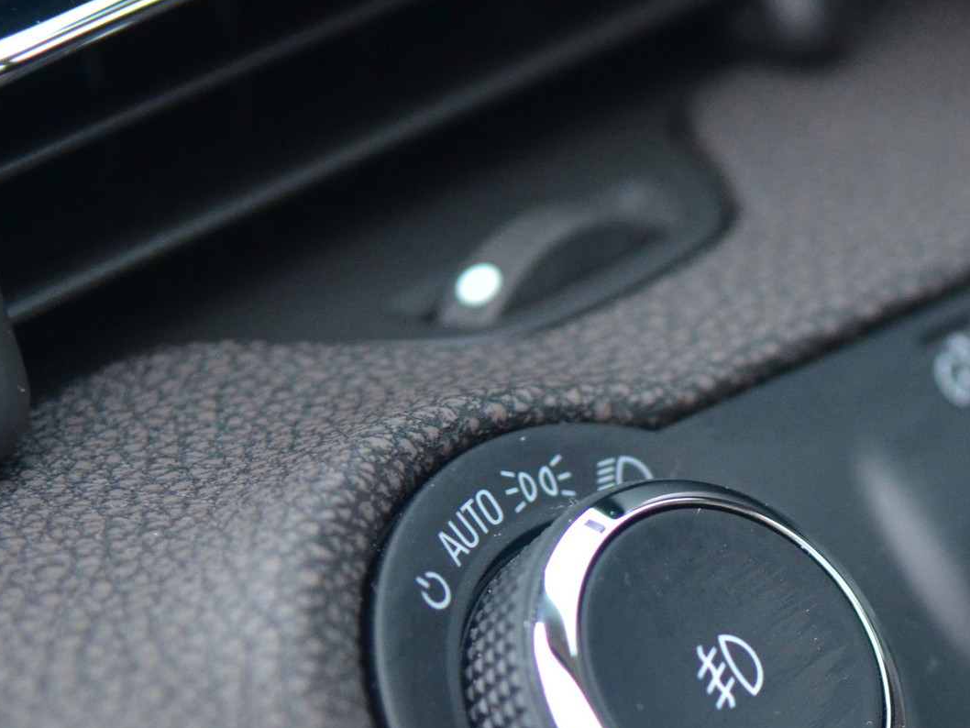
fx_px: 3812
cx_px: 826
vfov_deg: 10.8
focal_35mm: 136
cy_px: 693
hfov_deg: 14.4
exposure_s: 1/125
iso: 1600
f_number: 2.8
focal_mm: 40
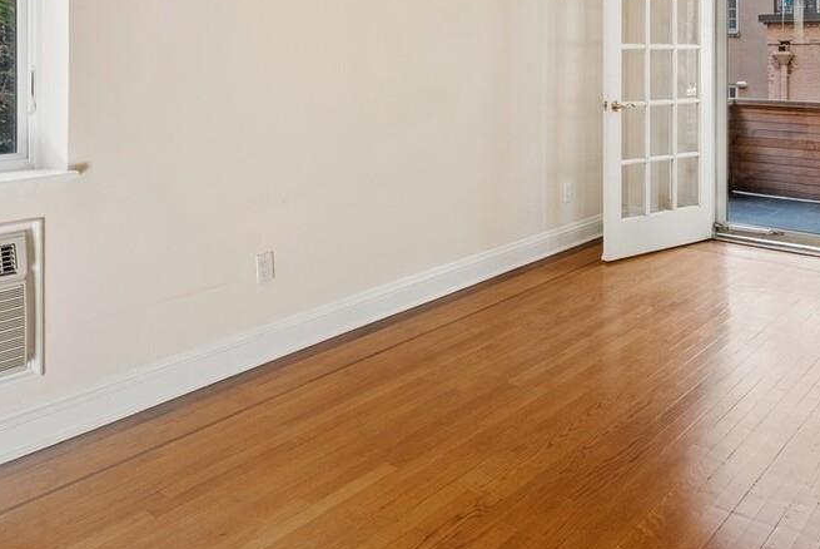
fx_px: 730
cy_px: 68
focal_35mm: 32
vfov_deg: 38.7
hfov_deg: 57.6
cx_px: 533
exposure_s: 1/6
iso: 200
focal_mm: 14
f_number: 11
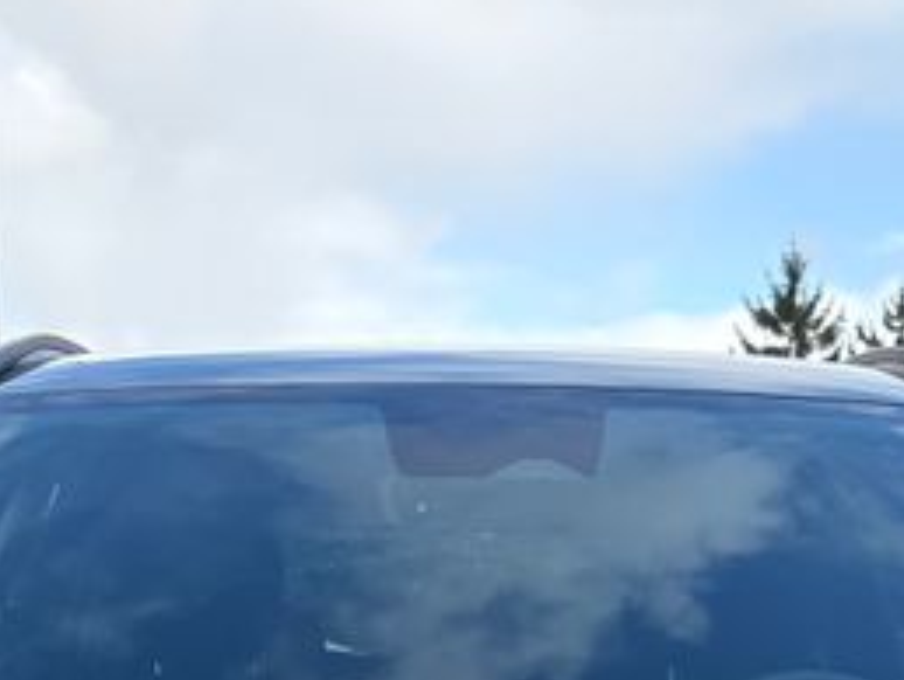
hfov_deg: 19.1
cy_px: 1325
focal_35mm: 103
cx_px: 498
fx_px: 2692
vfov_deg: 12.7
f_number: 1.6
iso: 64
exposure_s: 1/884
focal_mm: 5.96
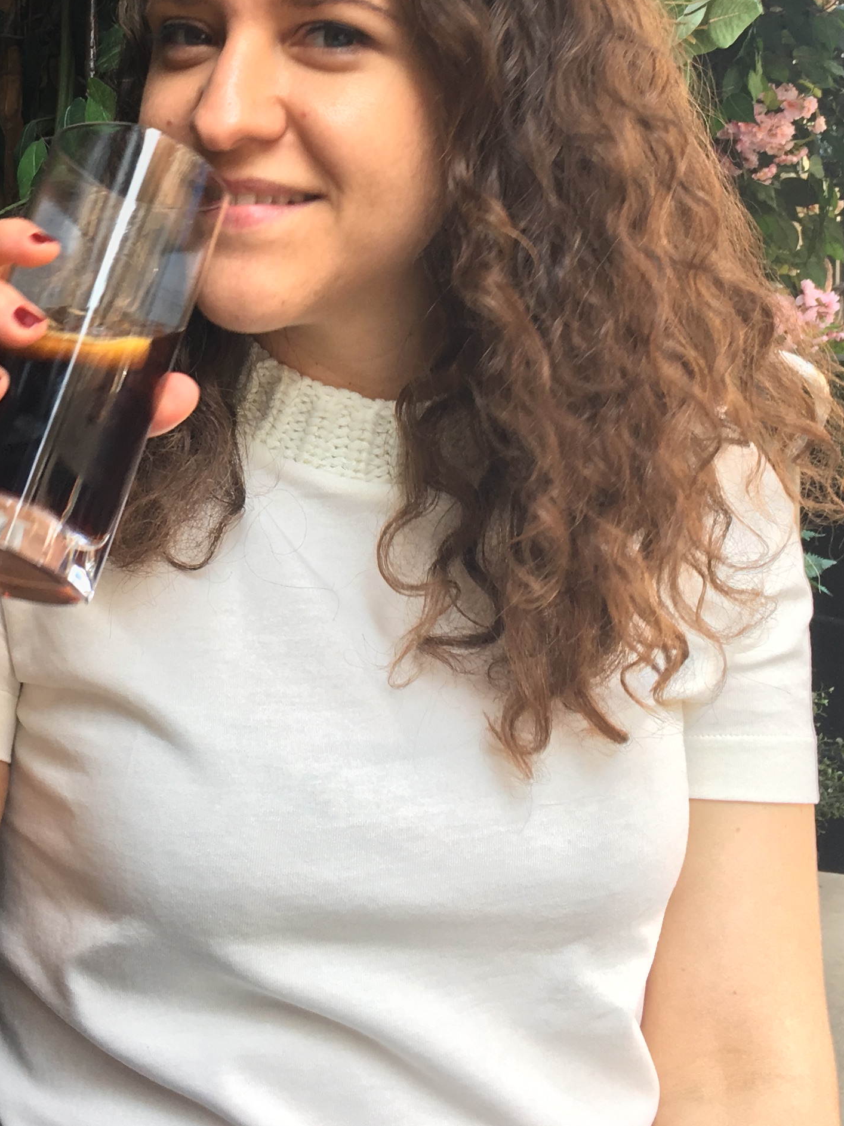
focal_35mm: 62
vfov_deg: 30.3
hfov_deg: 23.2
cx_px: 146
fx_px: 2016
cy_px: 203
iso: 25
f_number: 2.2
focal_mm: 4.15
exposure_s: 1/50
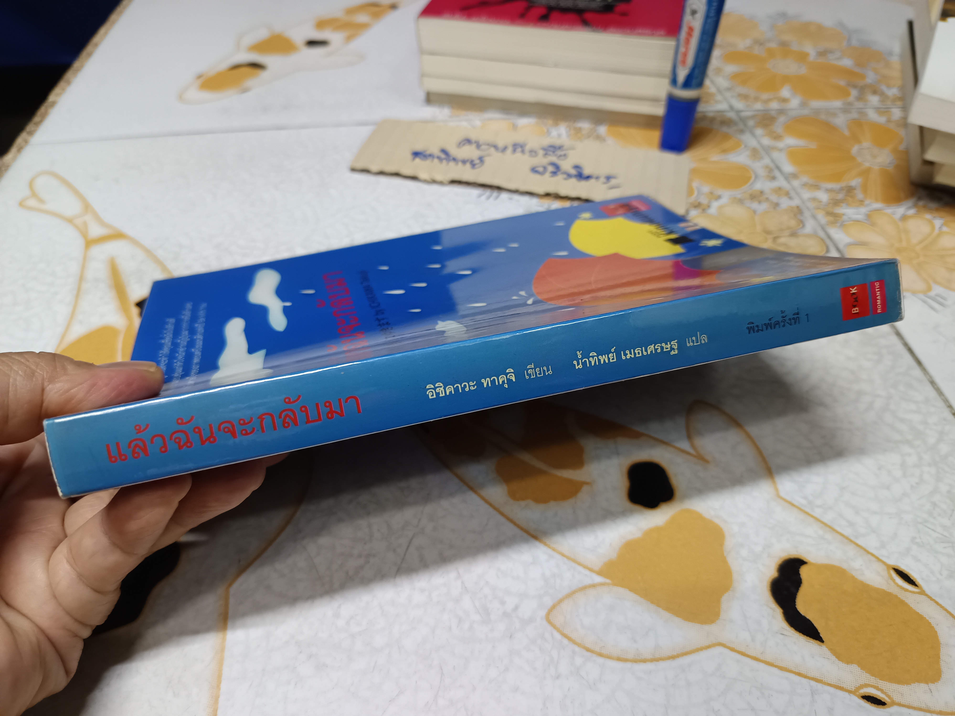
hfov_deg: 71.6
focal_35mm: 24
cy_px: 358
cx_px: 478
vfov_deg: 56.8
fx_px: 662
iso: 992
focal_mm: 5.31
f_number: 1.7
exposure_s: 1/25
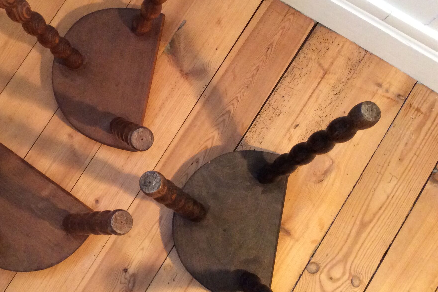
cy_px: 150
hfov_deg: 39.4
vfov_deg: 27.5
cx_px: 119
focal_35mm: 49
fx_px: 596
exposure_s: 1/25
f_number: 2.4
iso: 250
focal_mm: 3.3
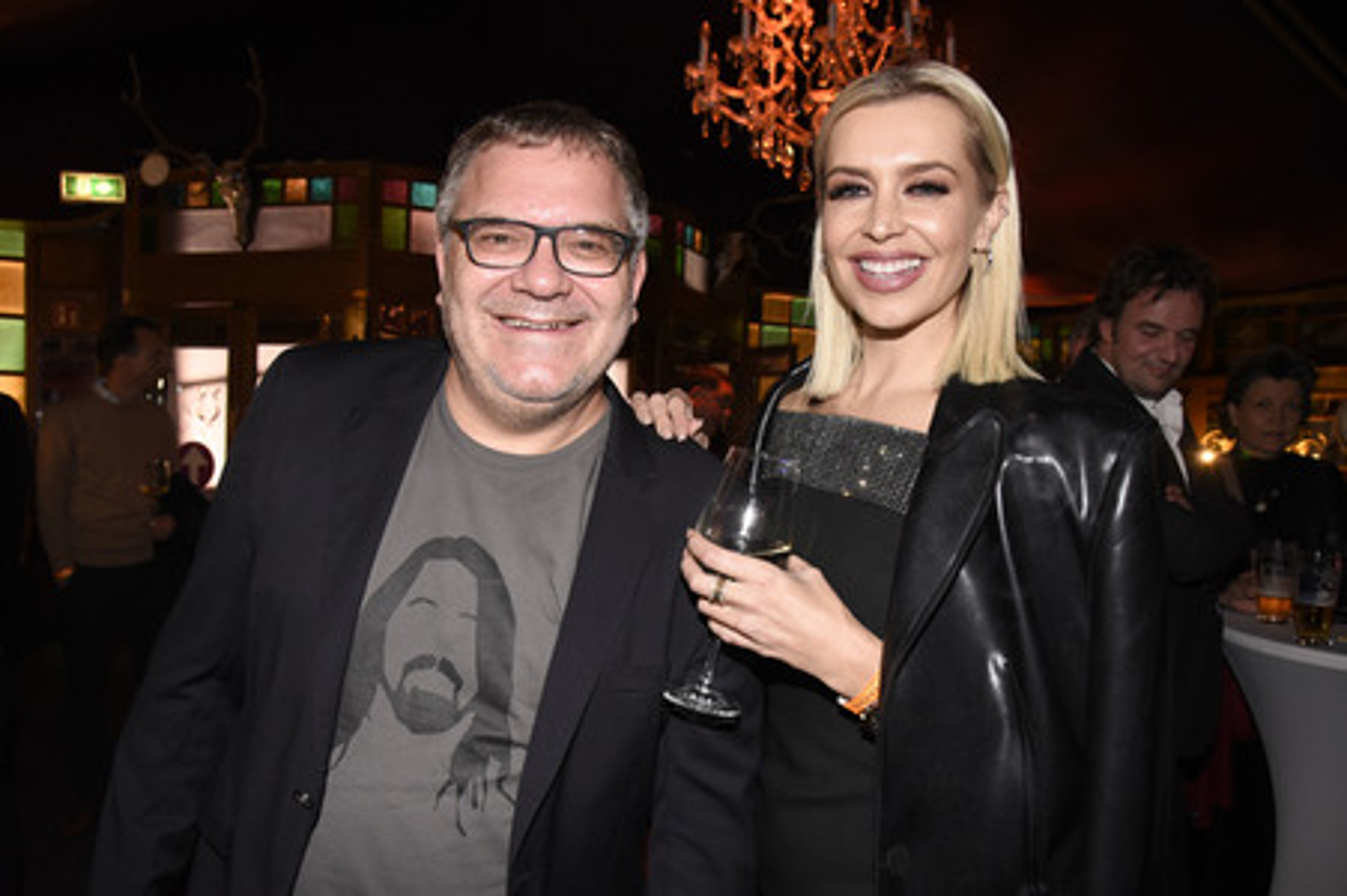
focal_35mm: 24
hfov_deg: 73.8
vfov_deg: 53.1
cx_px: 674
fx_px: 897
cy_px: 448
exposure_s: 1/60
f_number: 6.3
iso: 2500
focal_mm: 24
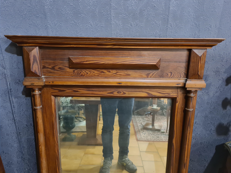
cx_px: 116
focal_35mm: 26
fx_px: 174
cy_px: 86
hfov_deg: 67.3
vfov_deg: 53.1
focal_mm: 5.4
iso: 800
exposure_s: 1/25
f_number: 1.8
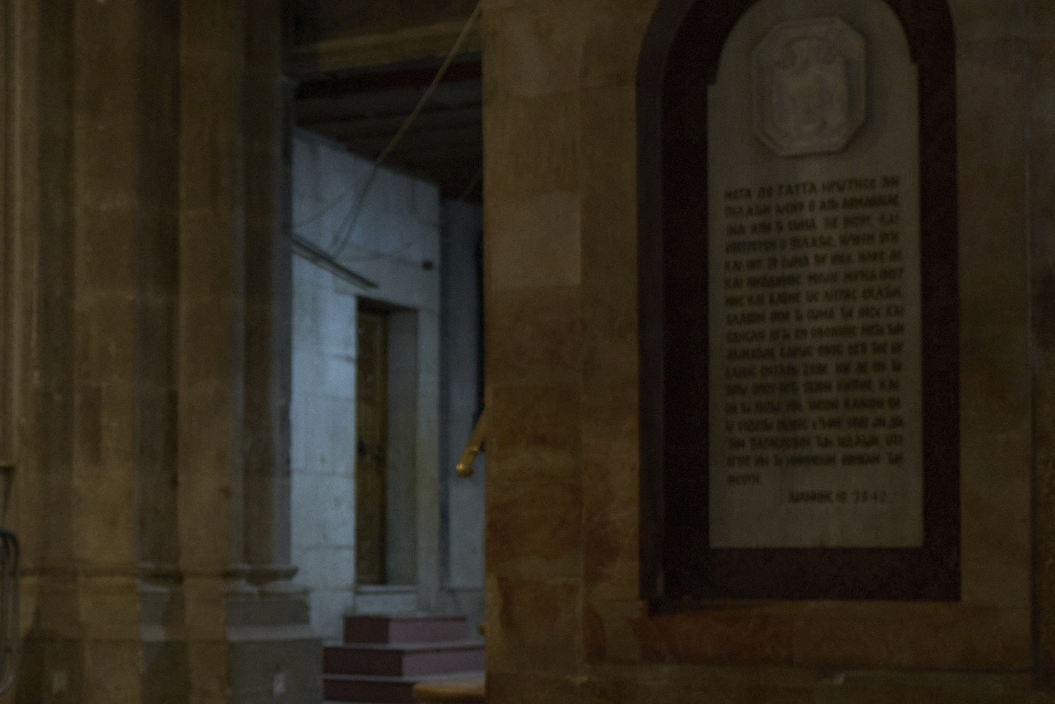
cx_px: 104
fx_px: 2198
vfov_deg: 18.0
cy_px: 549
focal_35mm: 75
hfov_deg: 26.1
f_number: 2.5
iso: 3200
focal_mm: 35
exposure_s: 1/320
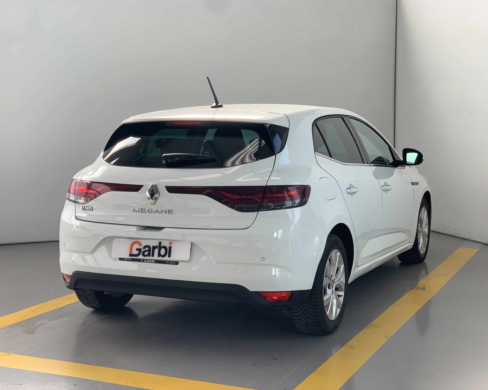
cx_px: 245
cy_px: 192
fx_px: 794
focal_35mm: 55
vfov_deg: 27.6
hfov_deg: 34.1
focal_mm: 6
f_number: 2.4
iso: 16
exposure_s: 1/195
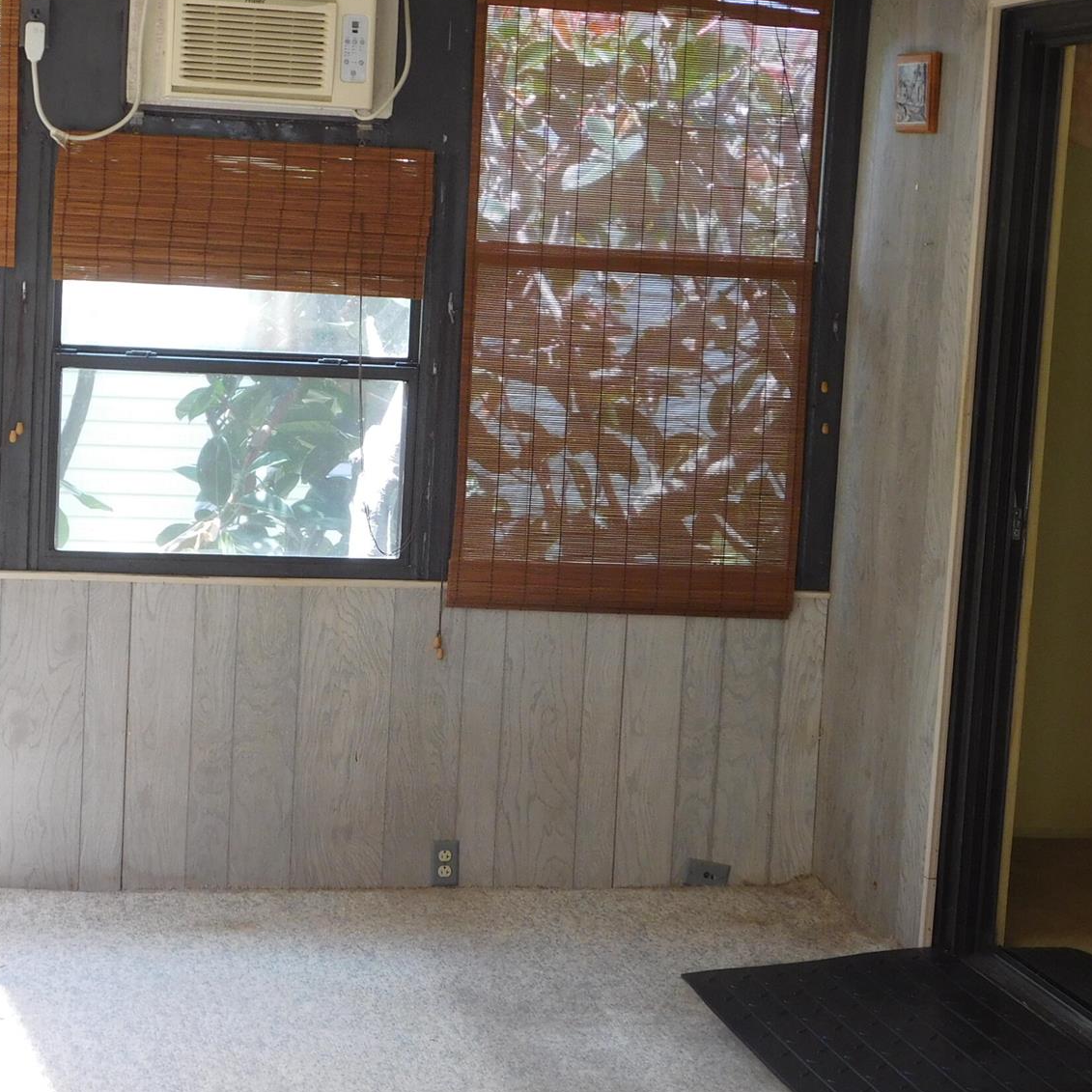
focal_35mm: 72
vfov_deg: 24.0
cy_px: 511
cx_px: 441
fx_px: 2570
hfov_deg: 24.0
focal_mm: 8
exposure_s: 1/30
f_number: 3.7
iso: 140
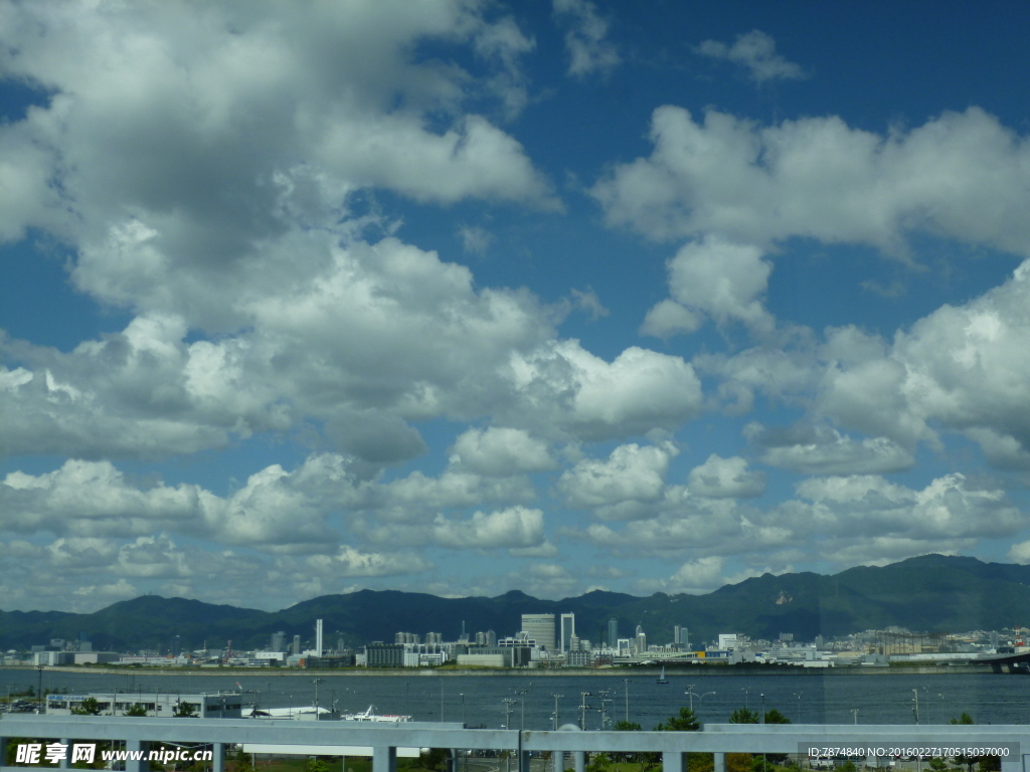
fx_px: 1428
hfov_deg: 39.7
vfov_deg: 30.3
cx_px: 515
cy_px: 386
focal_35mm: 48
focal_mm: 8.6
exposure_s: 1/1300
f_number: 4
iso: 100
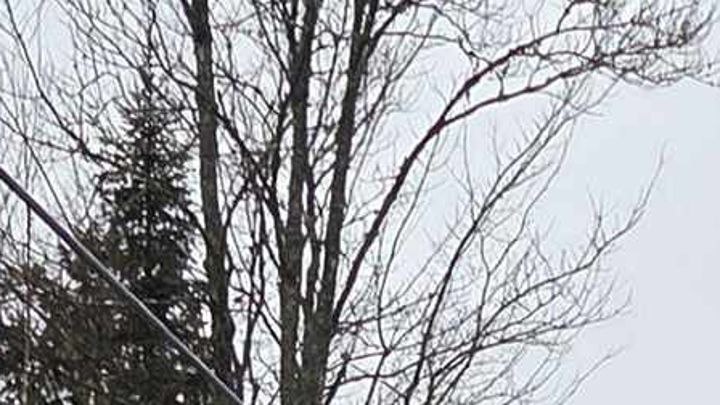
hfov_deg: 12.0
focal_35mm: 172
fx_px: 3284
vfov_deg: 6.2
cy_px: 1411
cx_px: 1011
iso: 50
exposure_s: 1/359
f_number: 1.8
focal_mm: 5.4
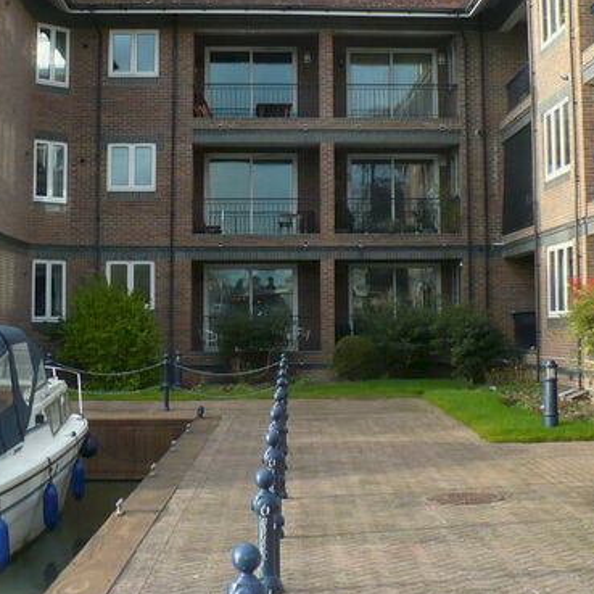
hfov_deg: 27.7
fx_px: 1204
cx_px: 332
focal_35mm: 62
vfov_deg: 27.5
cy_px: 186
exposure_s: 1/500
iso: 200
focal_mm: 6.1
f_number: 2.8
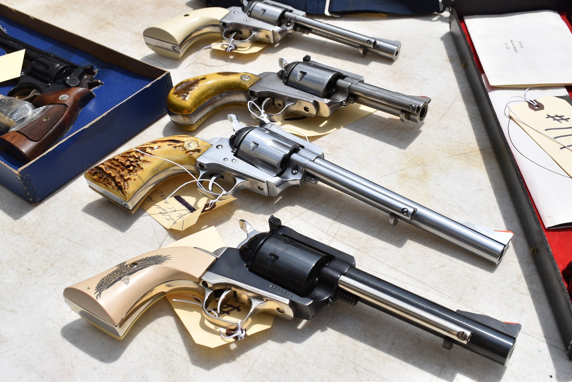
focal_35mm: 44
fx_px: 692
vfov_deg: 30.9
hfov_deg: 44.9
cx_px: 286
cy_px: 191
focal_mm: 29
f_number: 10
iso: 100
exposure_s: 1/400
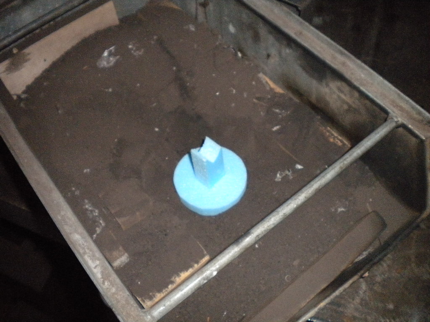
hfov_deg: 52.6
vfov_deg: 40.7
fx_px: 435
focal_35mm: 35
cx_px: 215
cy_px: 161
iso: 800
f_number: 3.1
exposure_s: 1/30
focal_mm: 6.3
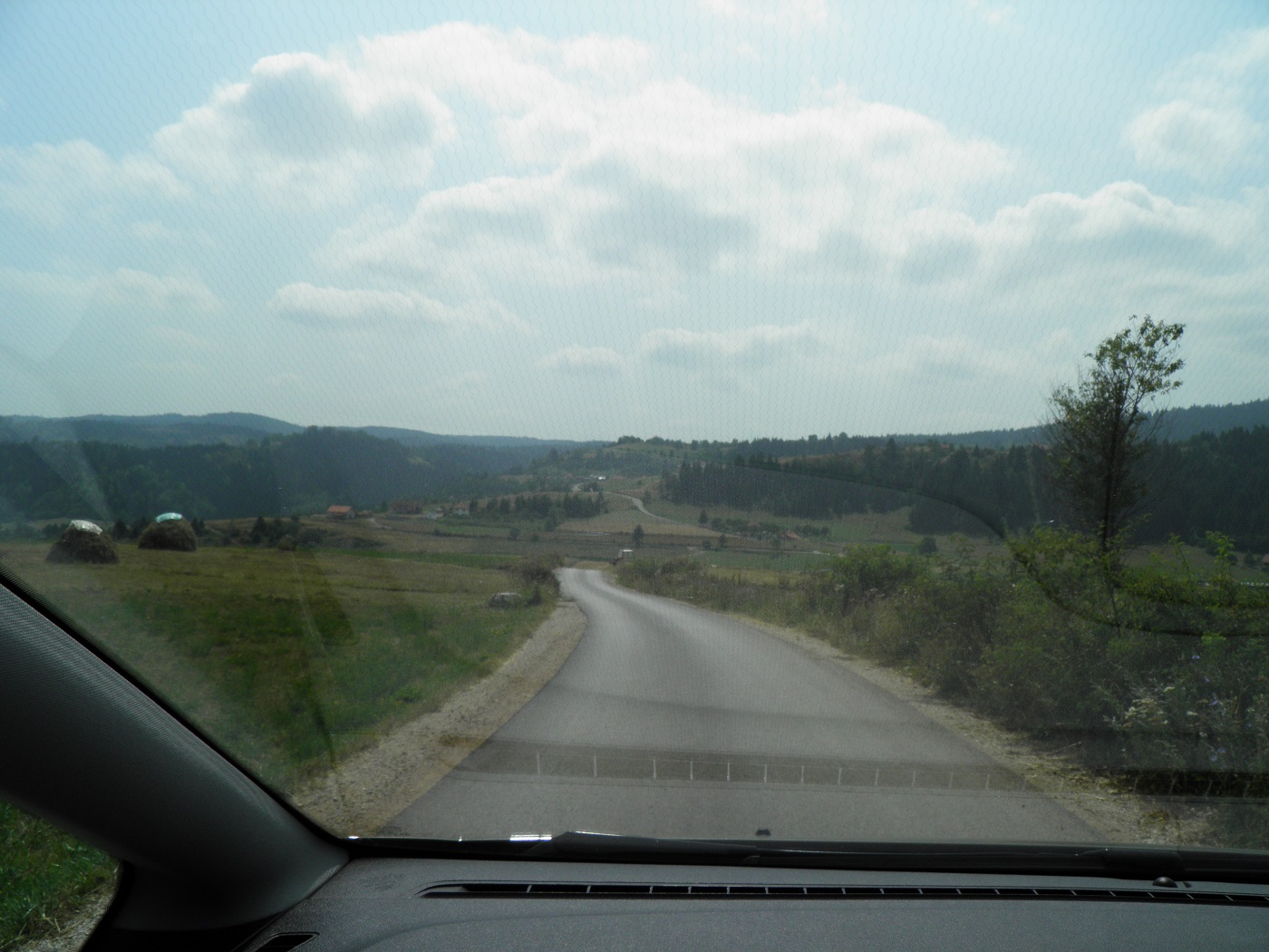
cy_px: 476
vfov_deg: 49.7
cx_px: 634
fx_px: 1026
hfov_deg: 63.4
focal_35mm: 28
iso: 50
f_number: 5.7
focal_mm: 4.9
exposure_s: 1/640
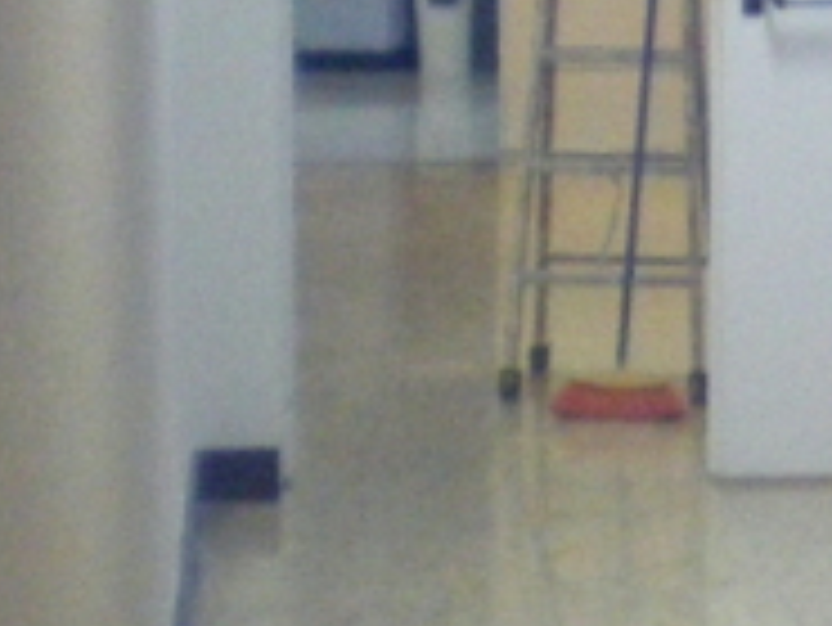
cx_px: 1372
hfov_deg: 10.7
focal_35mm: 175
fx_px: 4209
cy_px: 133
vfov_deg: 8.5
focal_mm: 6.3
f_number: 3.1
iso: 800
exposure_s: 1/50
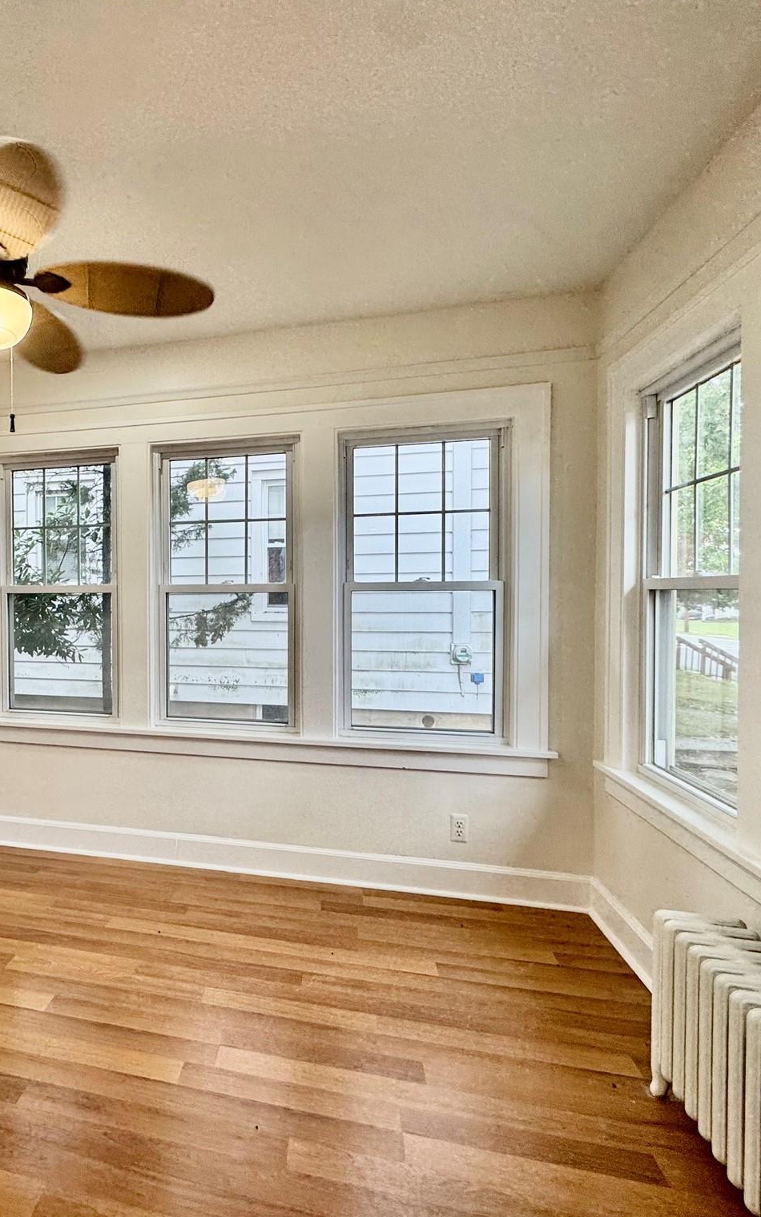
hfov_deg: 55.2
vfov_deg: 85.1
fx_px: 664
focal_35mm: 20
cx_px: 144
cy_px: 611
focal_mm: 2.22
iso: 100
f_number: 2.2
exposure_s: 1/120
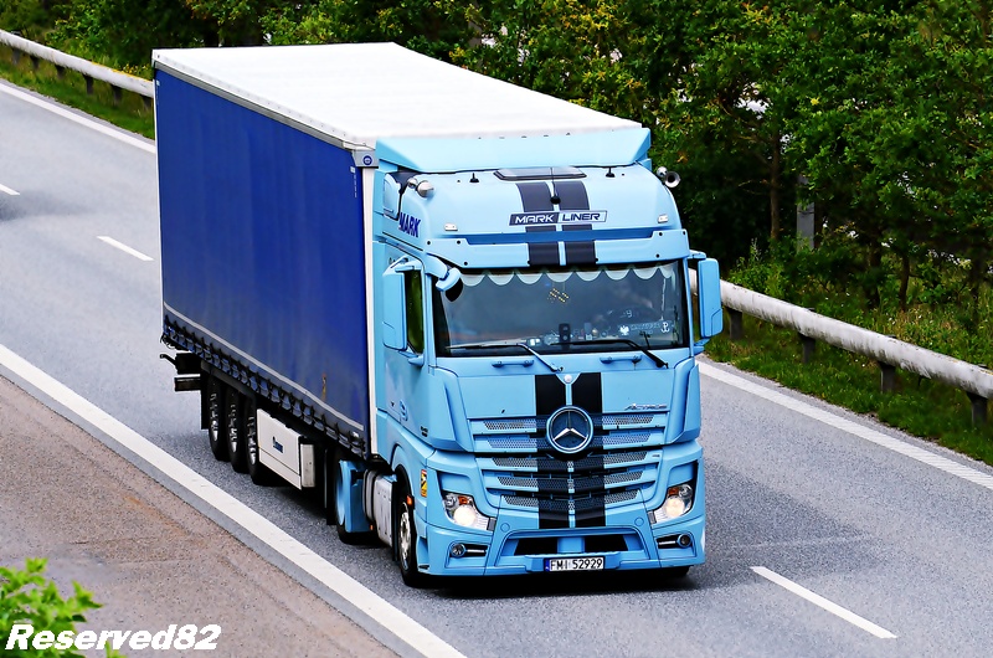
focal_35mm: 255
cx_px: 496
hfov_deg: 8.1
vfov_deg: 5.4
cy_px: 329
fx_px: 7020
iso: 640
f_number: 9
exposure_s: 1/1250
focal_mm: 170
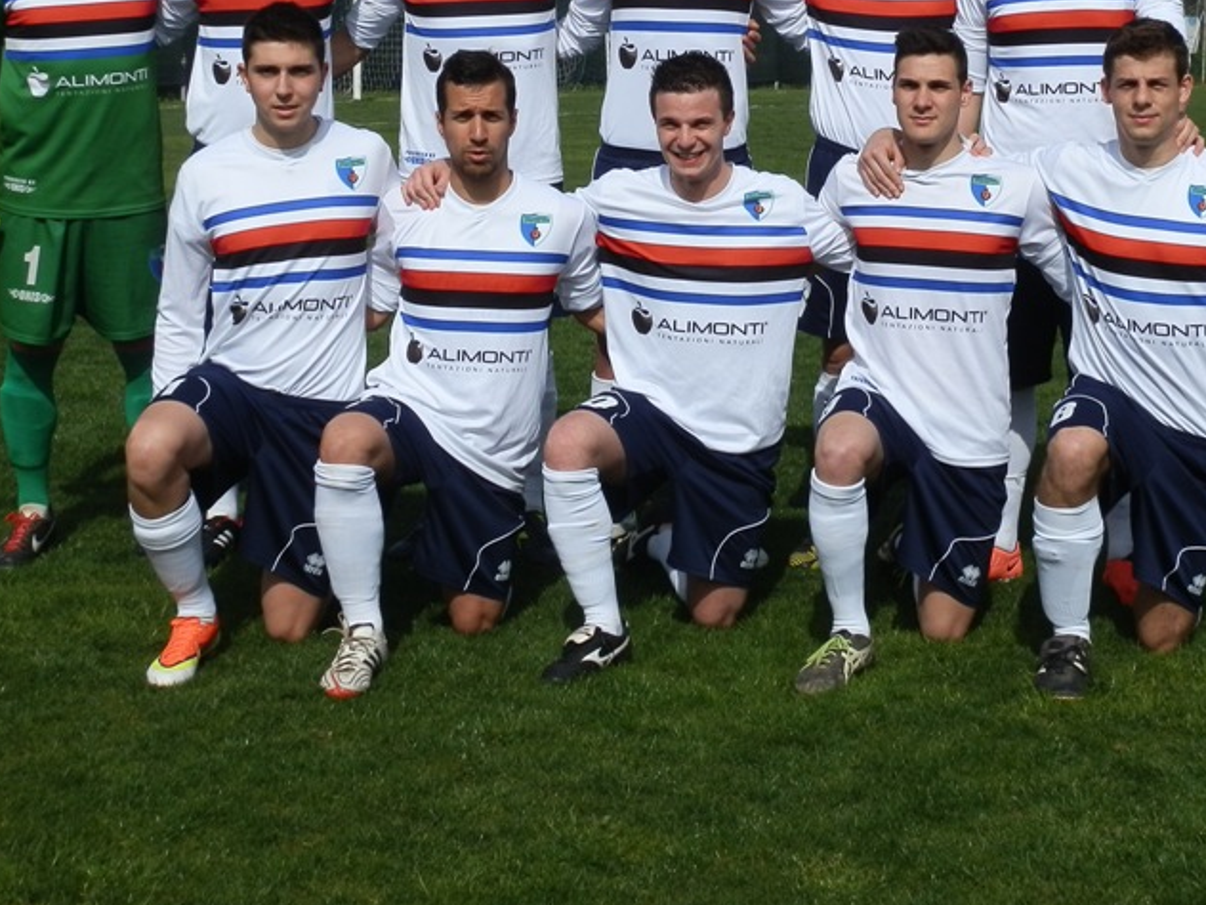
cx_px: 737
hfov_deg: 28.5
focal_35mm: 68
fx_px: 2369
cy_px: 216
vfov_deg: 21.4
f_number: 10.4
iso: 64
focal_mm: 7.64
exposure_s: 1/250
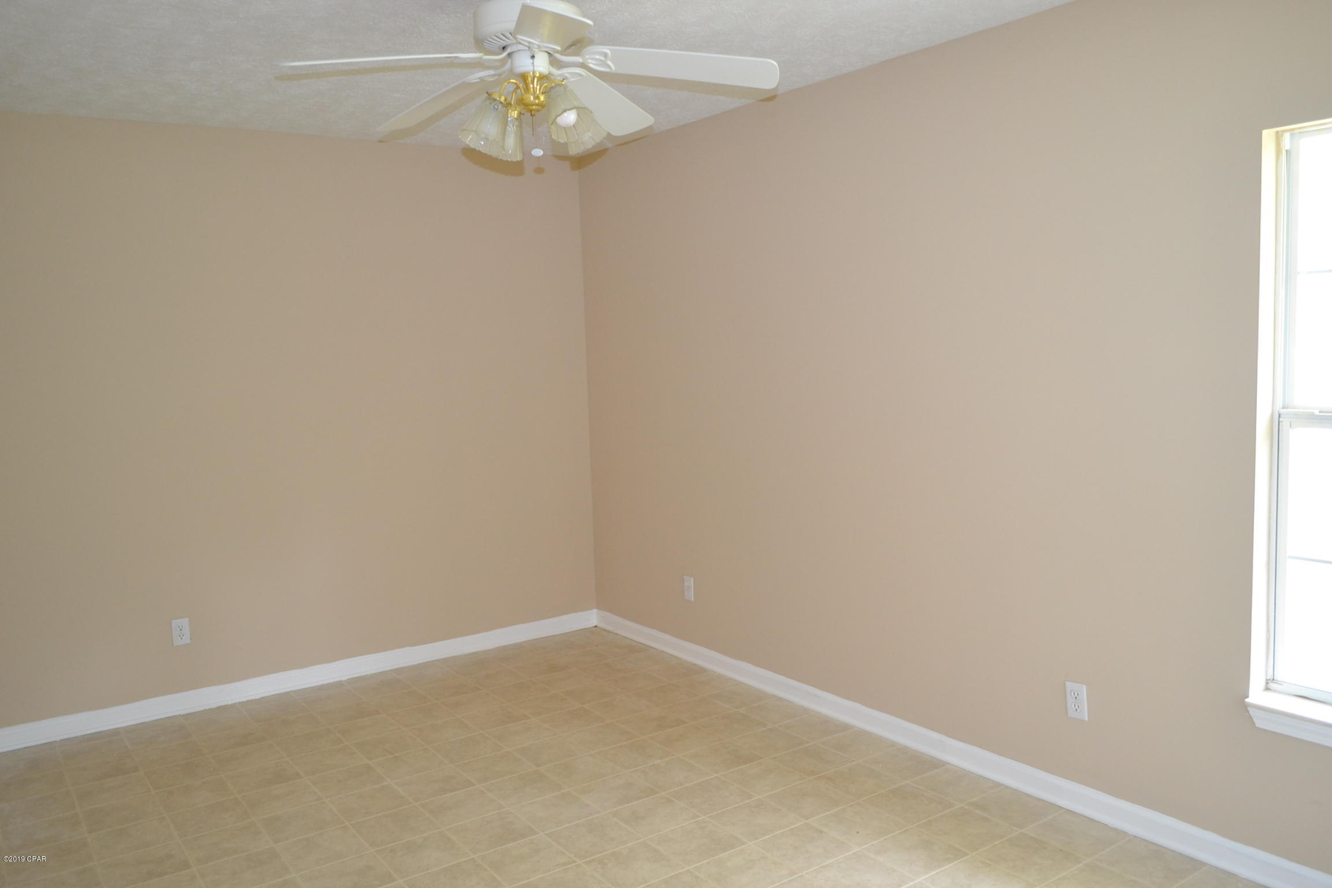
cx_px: 666
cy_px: 444
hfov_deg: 67.4
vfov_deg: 47.9
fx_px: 999
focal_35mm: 27
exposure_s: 1/60
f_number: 3.5
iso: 800
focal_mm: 18
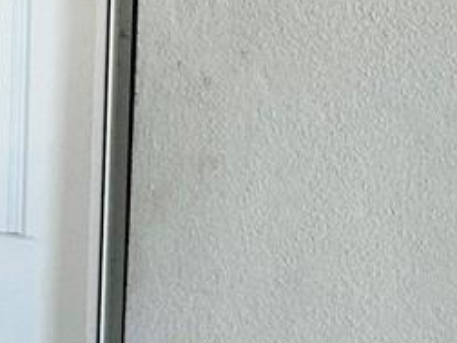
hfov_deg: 20.6
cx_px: -92
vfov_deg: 15.0
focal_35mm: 89
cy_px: -212
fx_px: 1175
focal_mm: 2.22
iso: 160
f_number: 2.2
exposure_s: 1/60
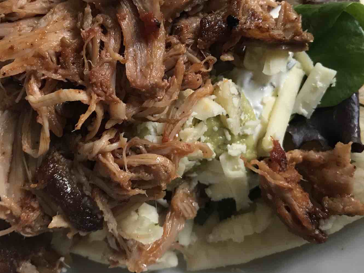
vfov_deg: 37.4
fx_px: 400
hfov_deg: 49.0
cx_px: 176
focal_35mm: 38
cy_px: 97
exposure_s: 1/16
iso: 100
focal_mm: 3.99
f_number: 1.8
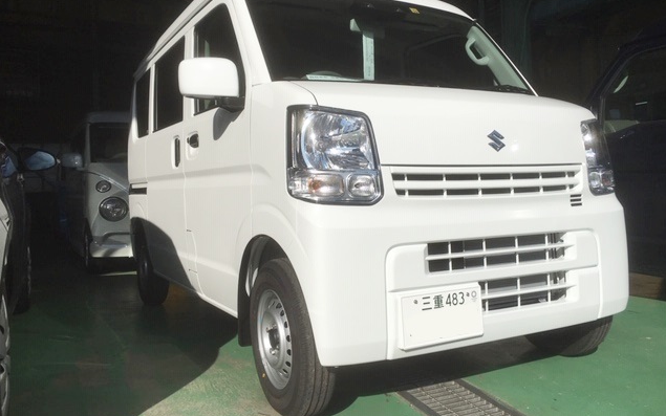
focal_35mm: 31
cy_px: 177
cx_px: 334
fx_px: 563
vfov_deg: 40.5
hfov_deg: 61.2
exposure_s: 1/3344
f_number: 2.2
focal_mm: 4.15
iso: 25
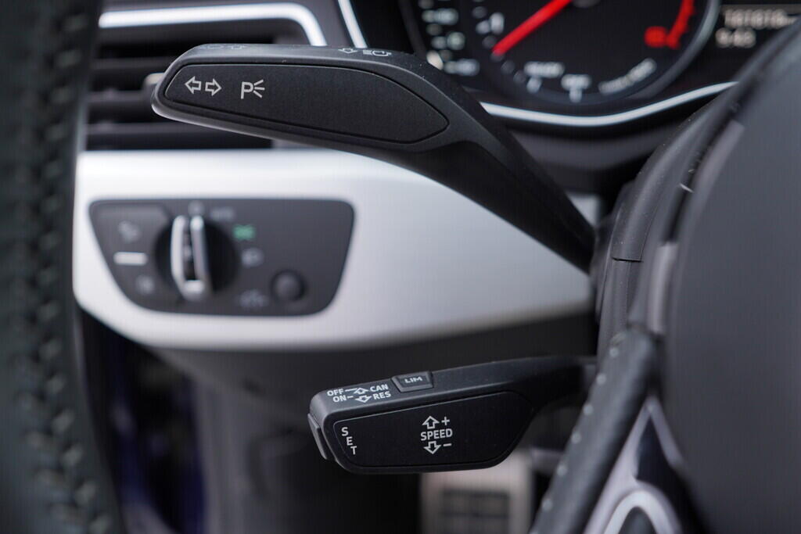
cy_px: 267
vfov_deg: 36.9
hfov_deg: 53.1
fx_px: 801
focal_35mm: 36
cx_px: 400
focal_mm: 24
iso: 125
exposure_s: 1/50
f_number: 3.2
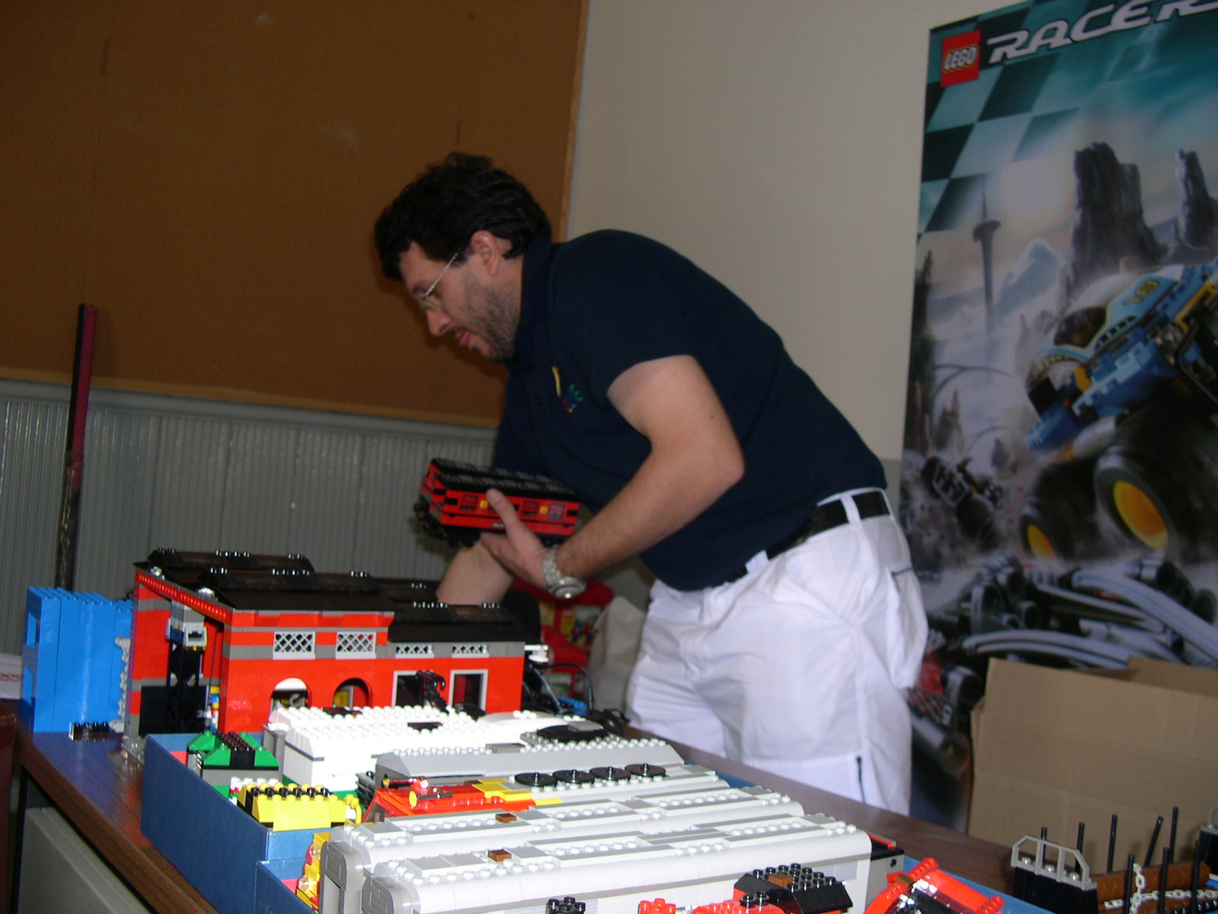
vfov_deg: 37.7
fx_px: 1337
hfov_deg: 49.0
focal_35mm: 38
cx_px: 609
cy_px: 457
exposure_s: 1/60
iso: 100
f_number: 2.8
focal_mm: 8
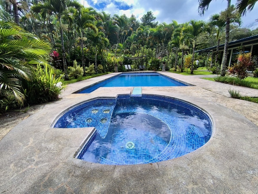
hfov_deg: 94.5
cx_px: 129
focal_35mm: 16
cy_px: 97
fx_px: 119
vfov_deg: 78.1
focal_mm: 1.65
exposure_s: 1/2776
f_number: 2.2
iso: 50
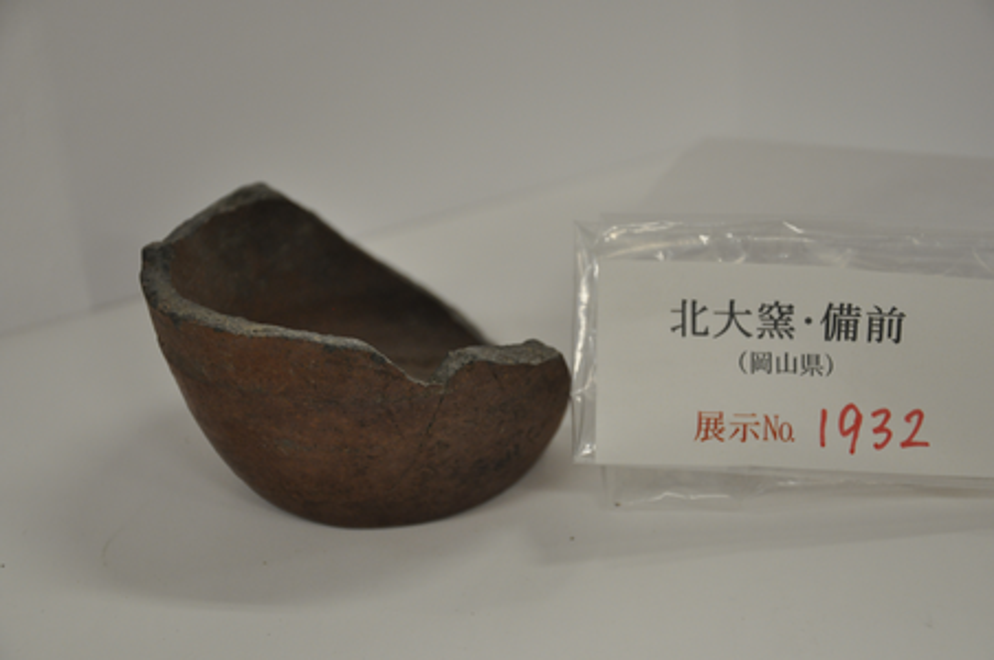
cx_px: 497
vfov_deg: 14.7
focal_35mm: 93
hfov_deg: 21.9
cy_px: 330
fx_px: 2564
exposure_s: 1/125
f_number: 5.3
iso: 800
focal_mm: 62
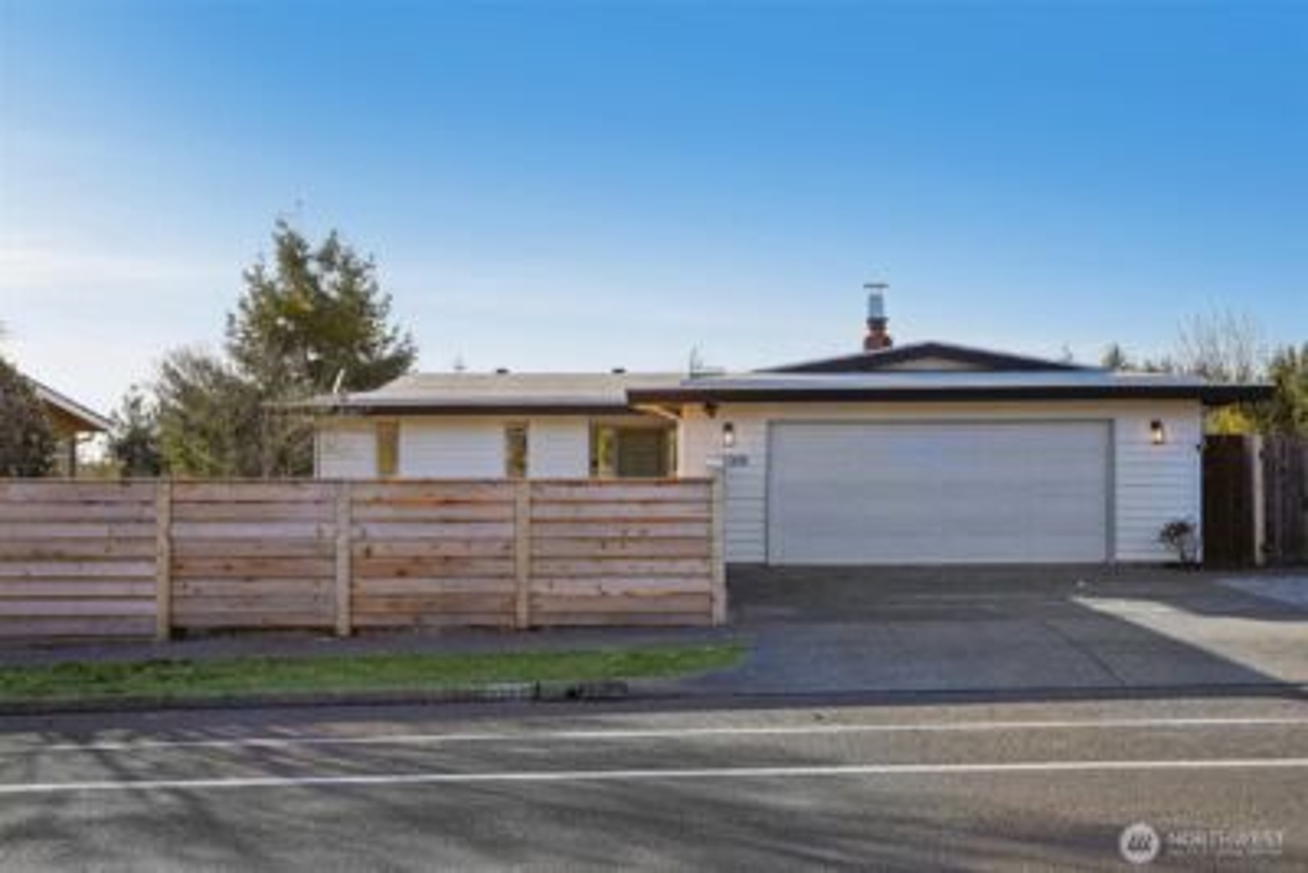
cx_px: 654
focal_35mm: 42
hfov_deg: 46.4
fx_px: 1526
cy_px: 436
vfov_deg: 31.9
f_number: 8
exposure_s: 1/200
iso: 100
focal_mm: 28
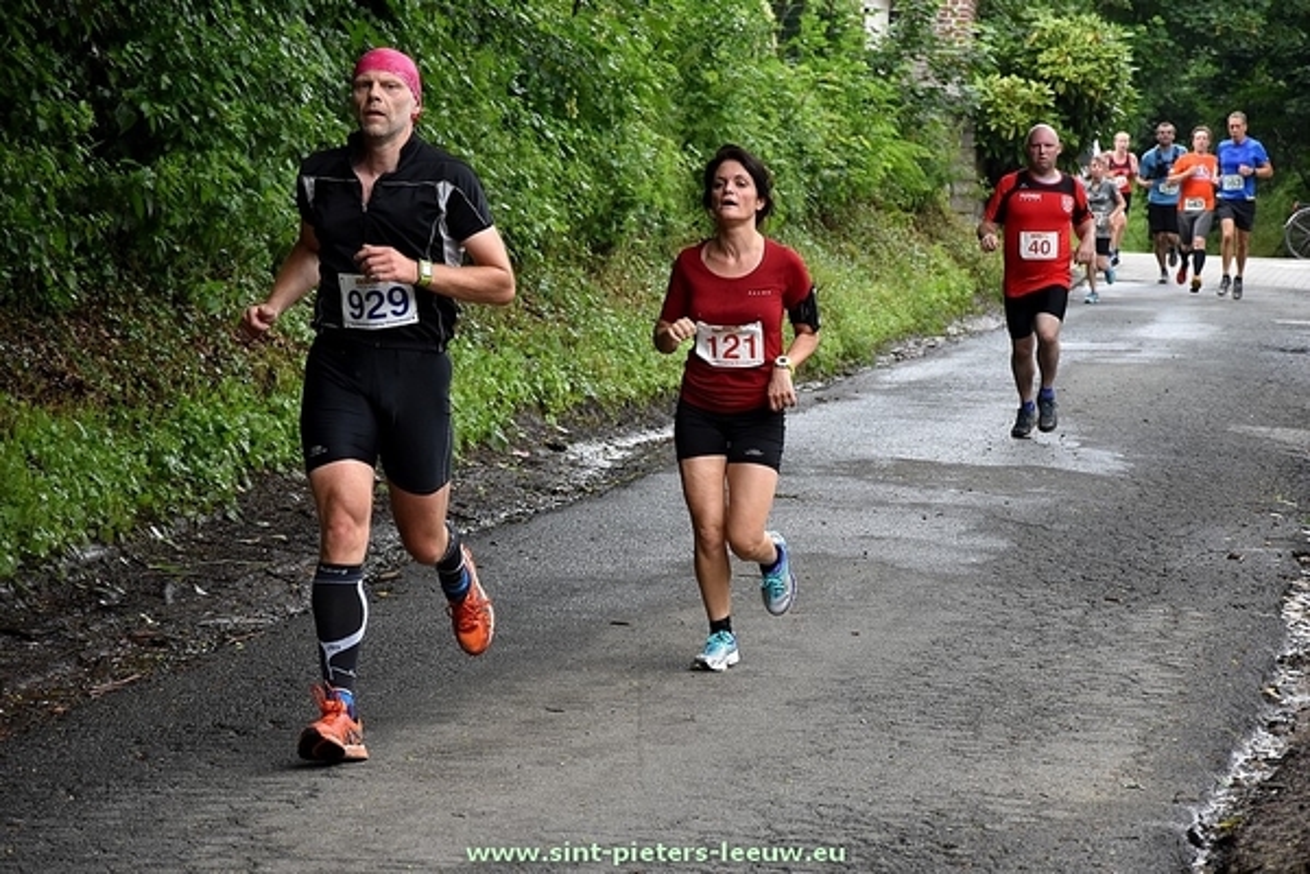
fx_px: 5731
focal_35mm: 158
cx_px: 655
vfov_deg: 8.7
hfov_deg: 13.0
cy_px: 437
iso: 1000
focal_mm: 105
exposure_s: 1/500
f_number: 5.6
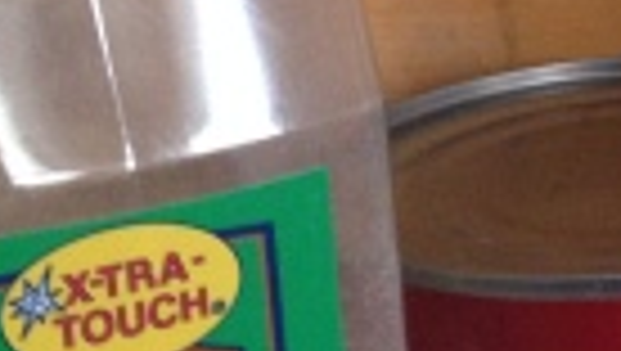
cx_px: 806
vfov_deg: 9.3
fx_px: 2143
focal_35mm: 130
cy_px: -7
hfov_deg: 15.7
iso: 320
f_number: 2.4
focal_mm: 4.12
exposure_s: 1/20
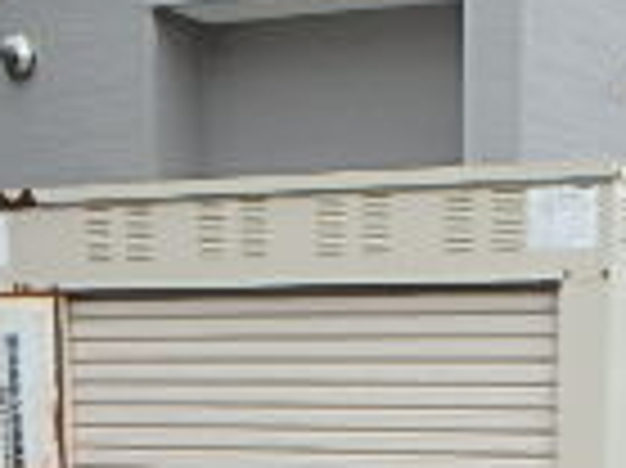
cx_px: 527
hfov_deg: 20.0
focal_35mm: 97
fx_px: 1753
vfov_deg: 13.3
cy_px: 909
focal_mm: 3.7
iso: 200
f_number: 3.5
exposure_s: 1/60
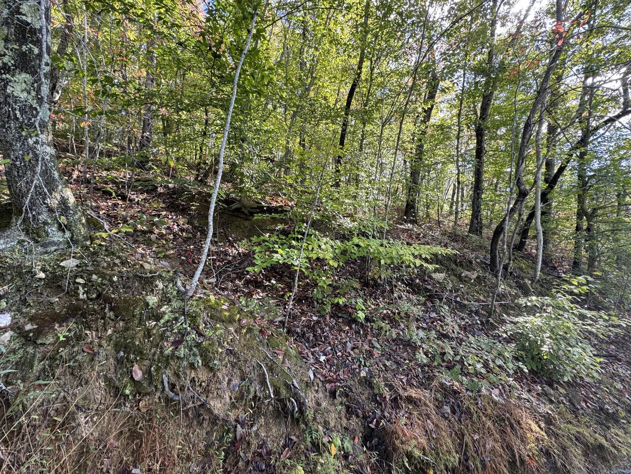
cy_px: 237
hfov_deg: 102.1
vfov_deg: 85.7
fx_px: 255
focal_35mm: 14
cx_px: 316
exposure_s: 1/99
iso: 64
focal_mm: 2.22
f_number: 2.2
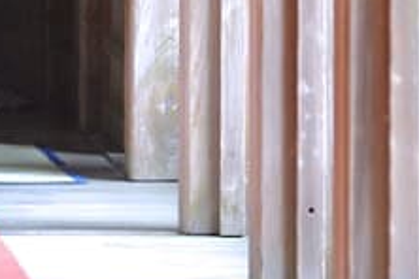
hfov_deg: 2.8
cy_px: -578
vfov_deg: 1.9
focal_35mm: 728
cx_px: -223
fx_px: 8472
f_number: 4
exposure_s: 1/125
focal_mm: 112
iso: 2000
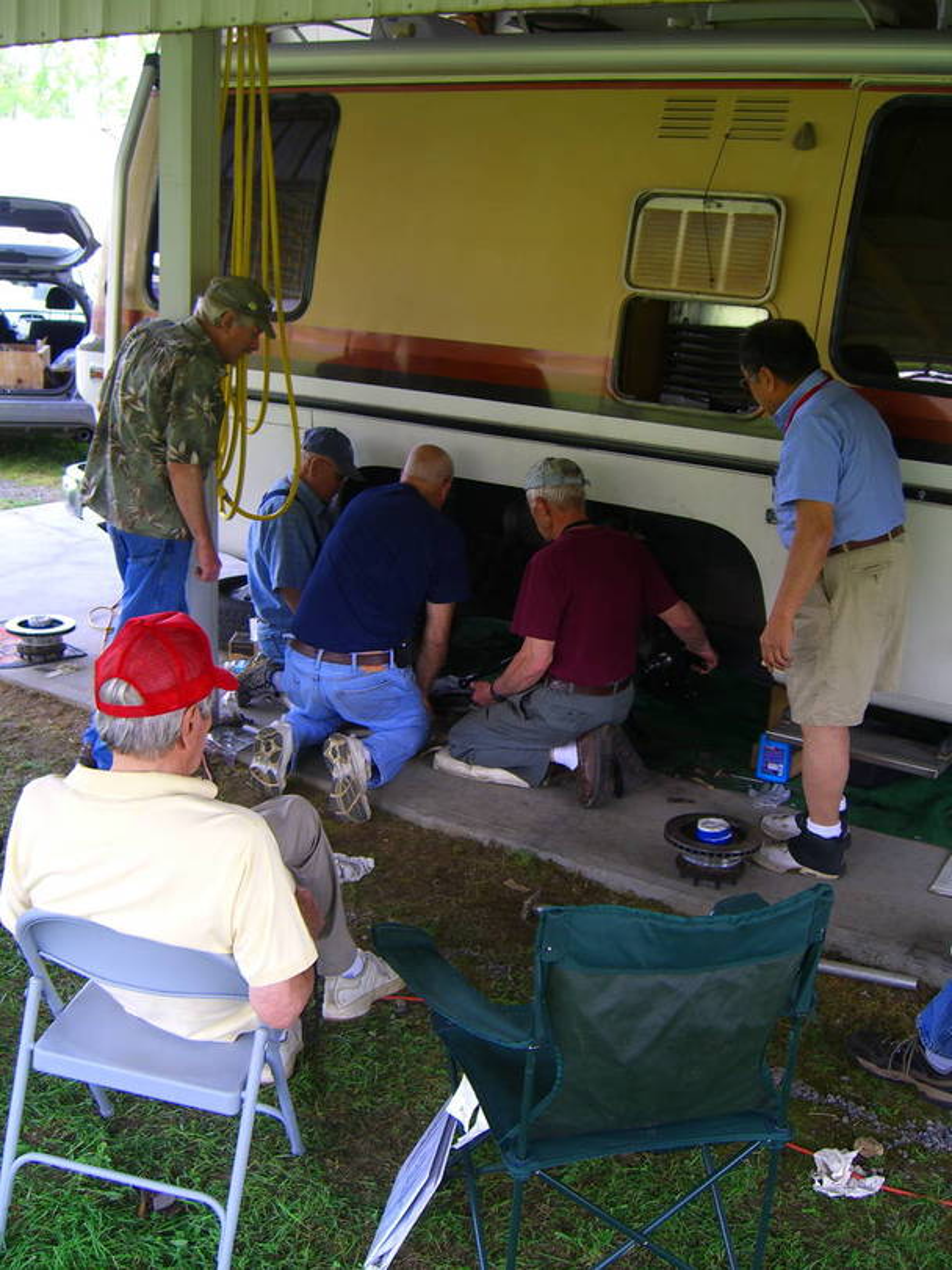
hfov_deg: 37.7
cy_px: 635
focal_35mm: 38
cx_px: 476
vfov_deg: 49.0
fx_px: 1393
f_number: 2.8
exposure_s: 1/80
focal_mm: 7.9
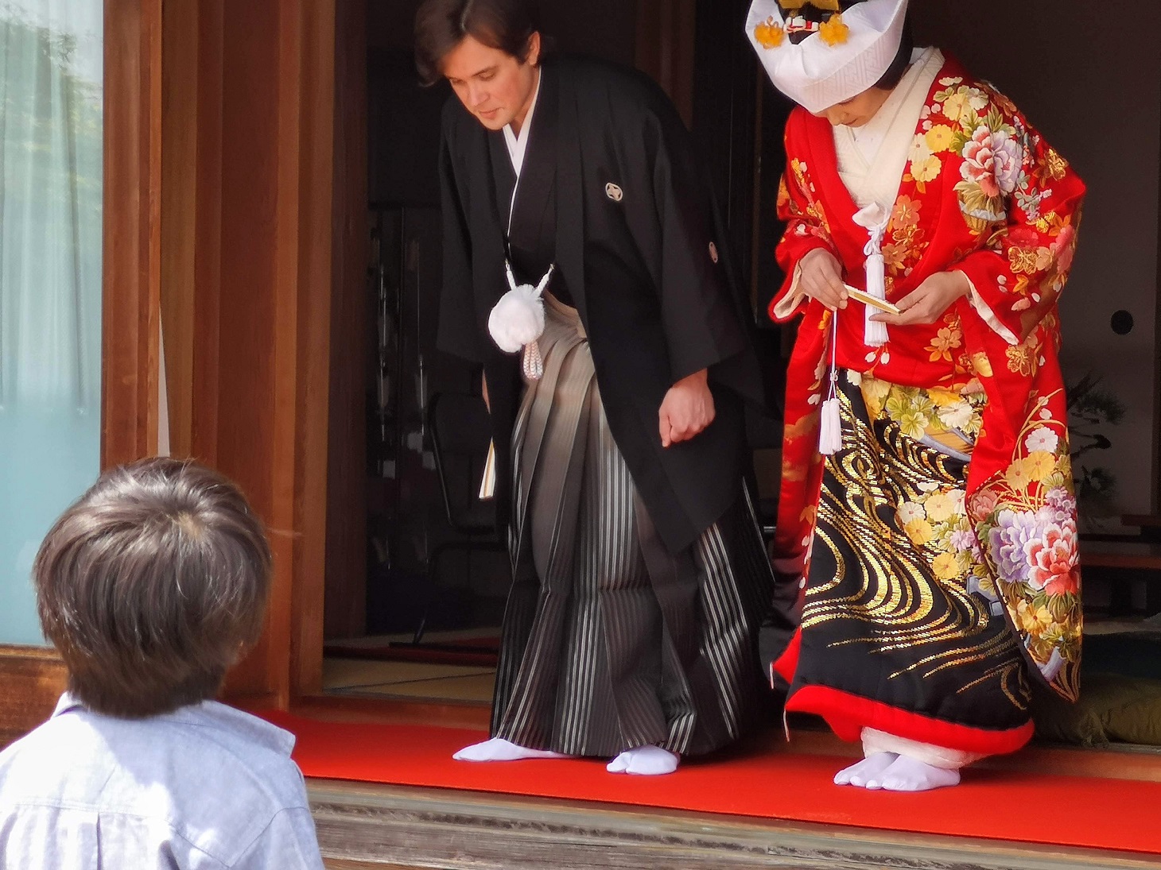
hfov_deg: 17.4
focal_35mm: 113
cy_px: 435
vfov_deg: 13.1
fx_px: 3790
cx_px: 580
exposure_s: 1/343
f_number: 2.4
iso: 50
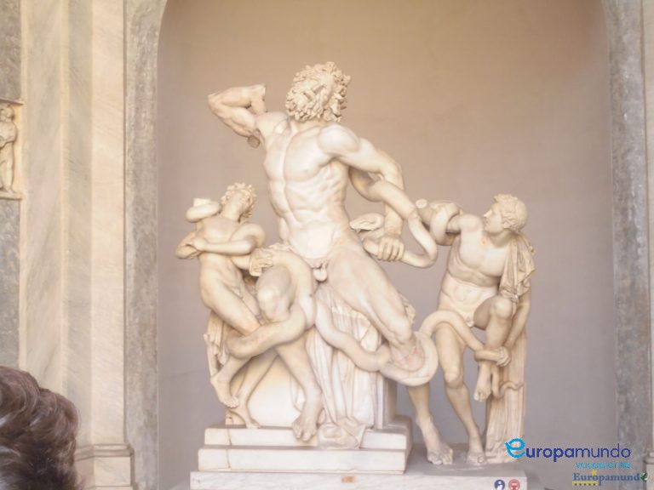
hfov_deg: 38.9
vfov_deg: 29.7
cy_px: 245
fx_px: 926
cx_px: 327
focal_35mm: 49
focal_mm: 8.9
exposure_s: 1/60
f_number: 4.8
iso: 400
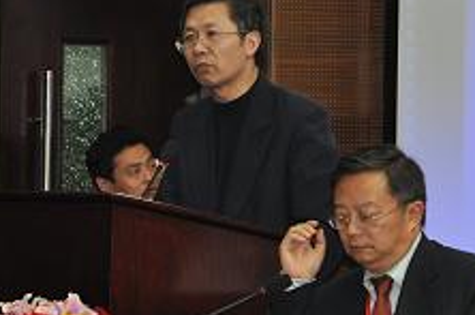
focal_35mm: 305
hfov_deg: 6.8
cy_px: 78
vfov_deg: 4.5
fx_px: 4015
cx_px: 234
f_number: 5.6
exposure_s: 1/60
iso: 800
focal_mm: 105
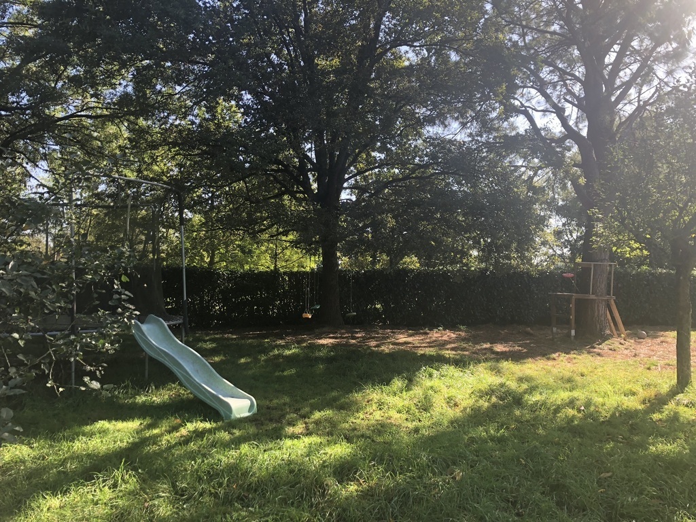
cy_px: 261
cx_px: 348
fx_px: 563
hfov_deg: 63.4
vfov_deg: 49.7
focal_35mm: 28
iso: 20
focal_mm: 3.99
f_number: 1.8
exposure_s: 1/193
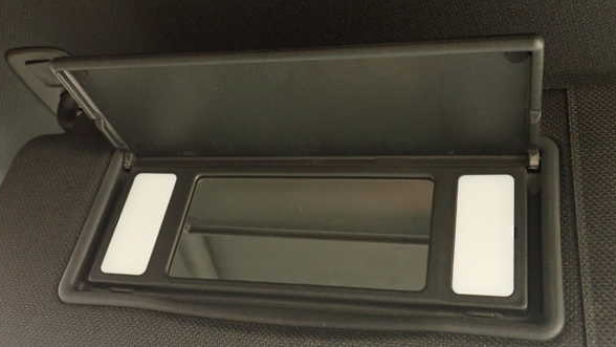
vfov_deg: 29.7
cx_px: 306
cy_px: 176
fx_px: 653
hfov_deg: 50.5
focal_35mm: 40
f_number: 2.5
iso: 800
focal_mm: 6.37
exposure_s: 1/30
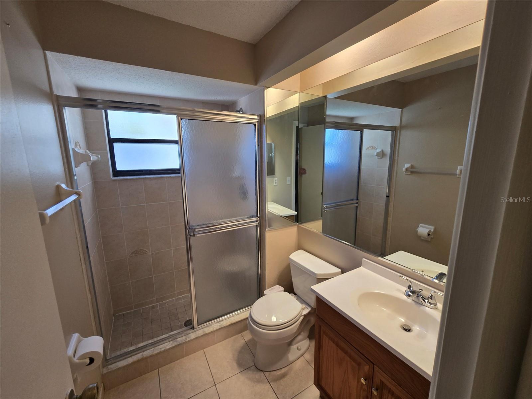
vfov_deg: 89.9
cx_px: 266
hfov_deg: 106.2
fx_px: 200
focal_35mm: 13
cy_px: 200
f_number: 2.2
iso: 80
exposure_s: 1/60
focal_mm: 2.2
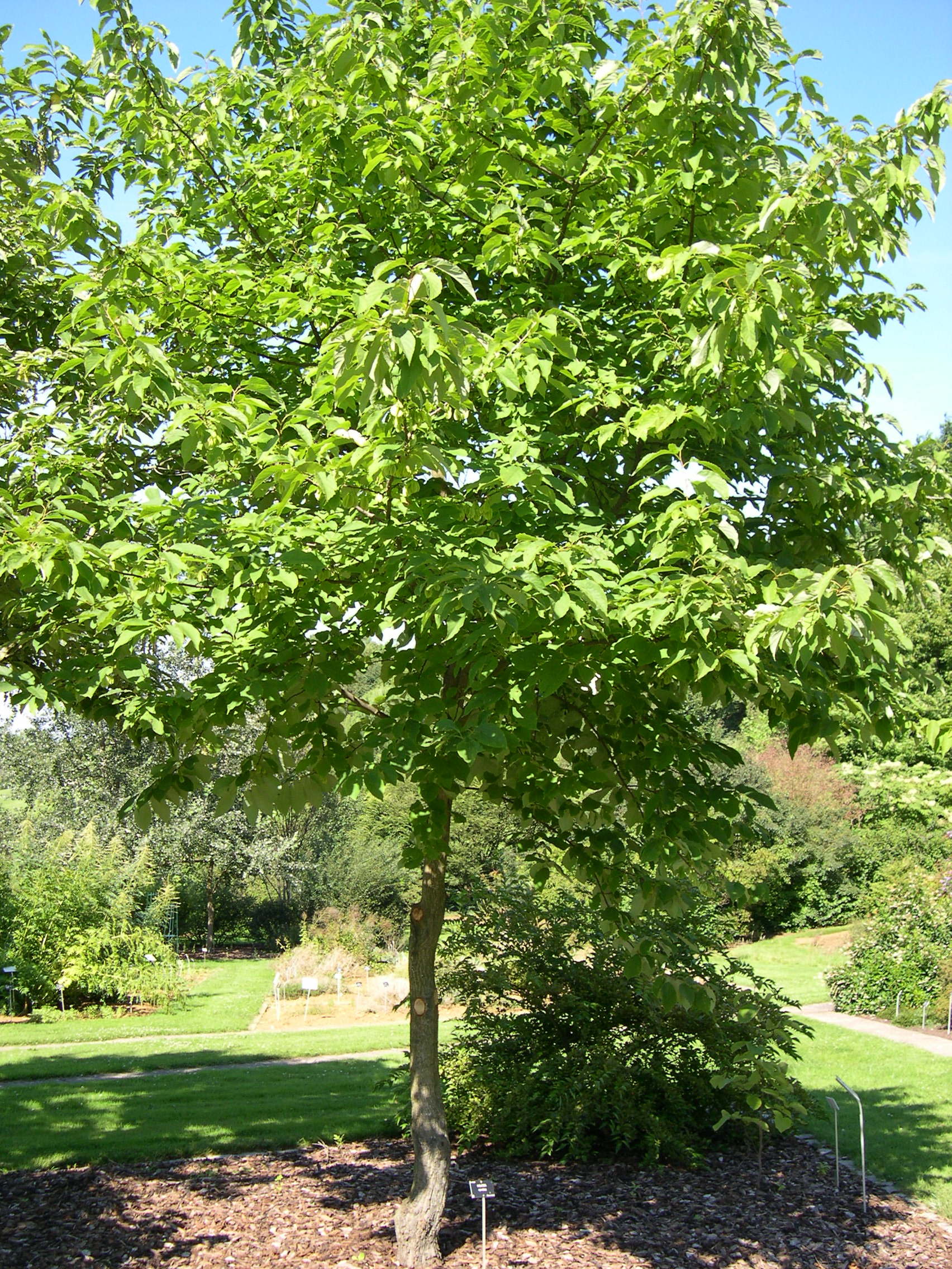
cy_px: 634
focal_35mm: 38
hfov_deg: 37.7
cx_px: 476
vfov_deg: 49.0
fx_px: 1393
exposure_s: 1/418
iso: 100
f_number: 2.8
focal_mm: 8
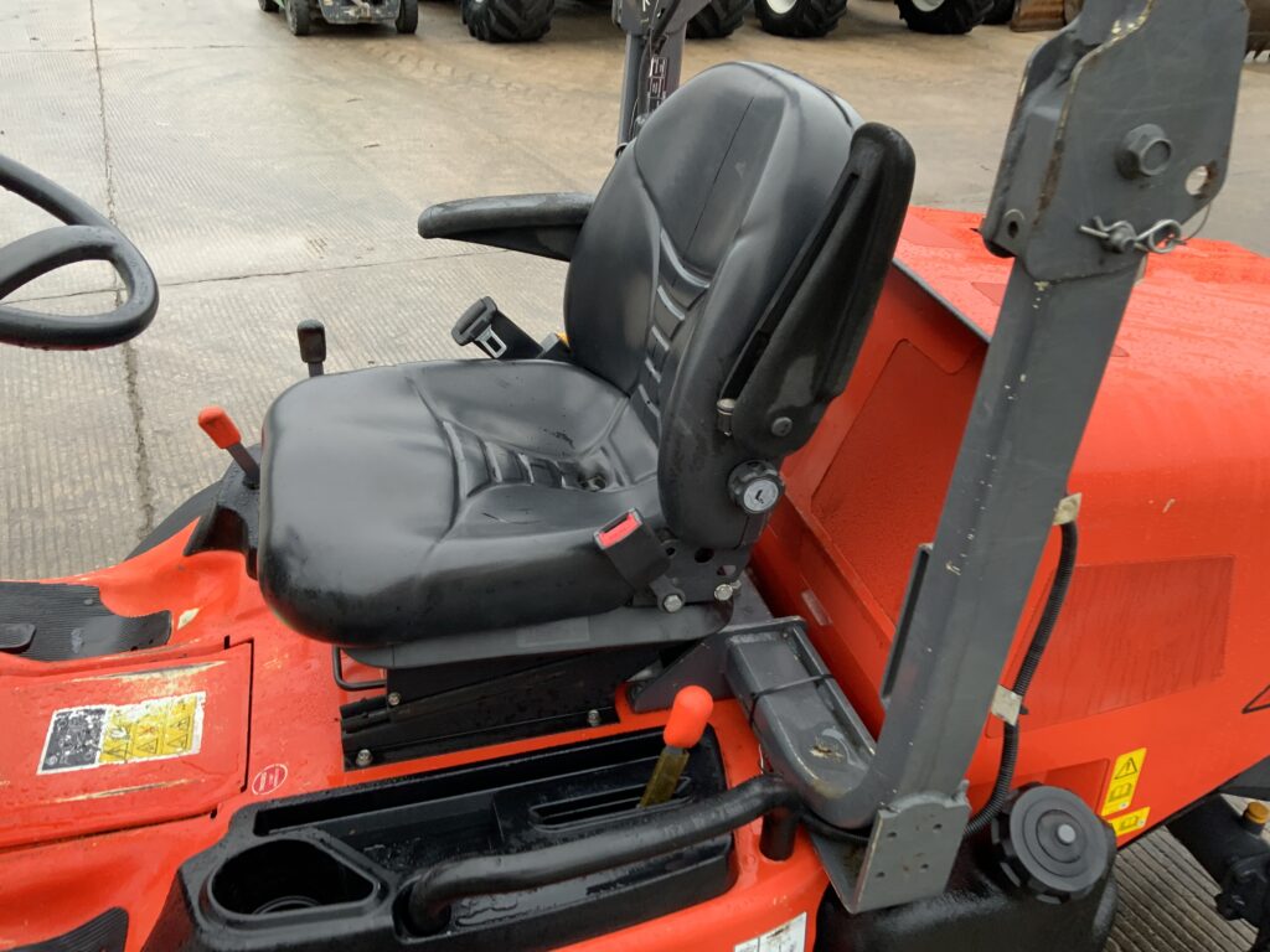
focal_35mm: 29
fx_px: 1064
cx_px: 635
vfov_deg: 48.2
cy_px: 476
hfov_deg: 61.7
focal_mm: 3
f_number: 1.8
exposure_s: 1/108
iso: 64
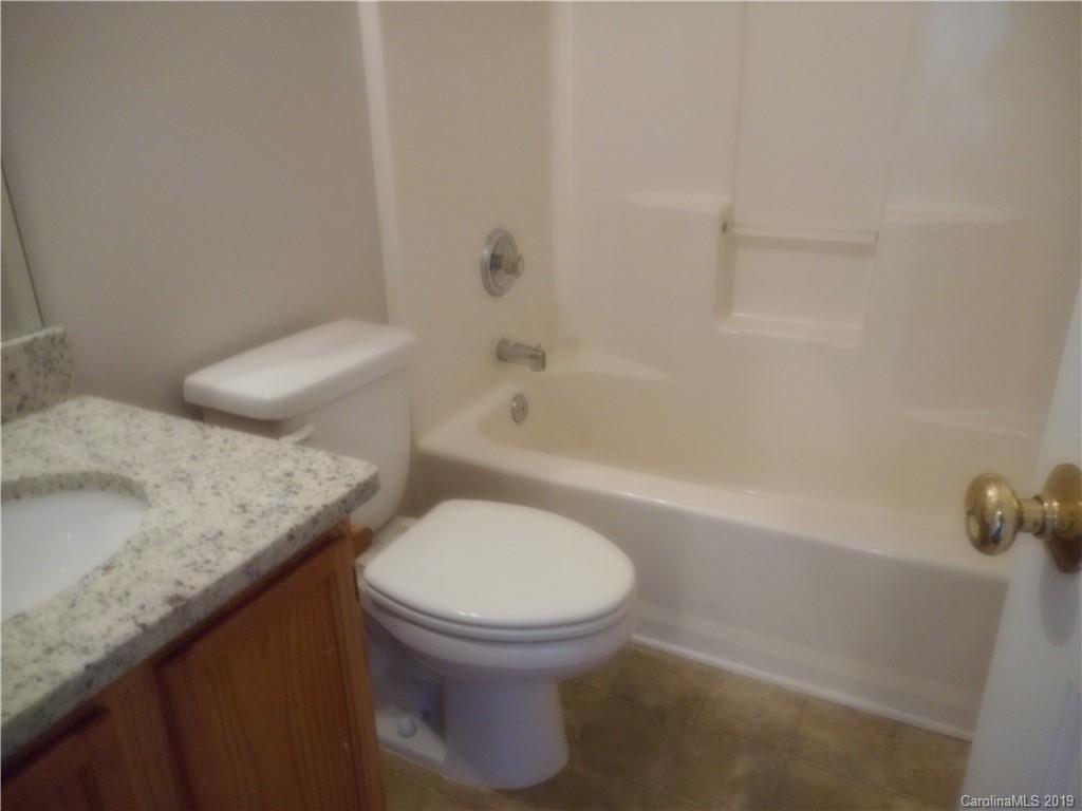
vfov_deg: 54.9
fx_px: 781
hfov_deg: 69.4
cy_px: 406
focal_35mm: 25
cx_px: 541
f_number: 3.7
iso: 560
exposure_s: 1/8
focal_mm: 4.5
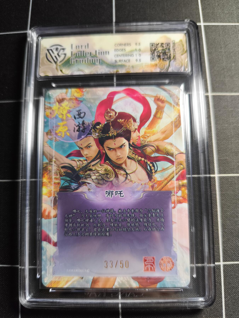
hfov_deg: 58.9
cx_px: 120
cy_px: 159
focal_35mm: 23
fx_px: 212
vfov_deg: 73.9
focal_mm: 6.14
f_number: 1.65
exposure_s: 1/100
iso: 400
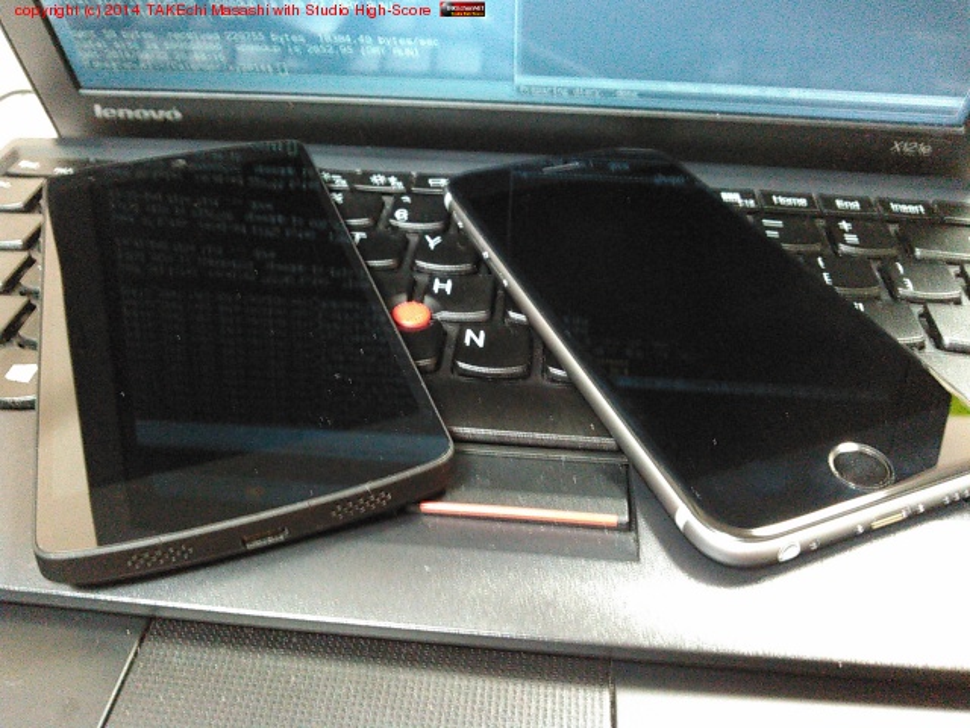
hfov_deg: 60.0
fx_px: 841
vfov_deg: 46.8
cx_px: 485
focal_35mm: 30
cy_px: 364
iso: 1600
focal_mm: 4
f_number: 2.4
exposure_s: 1/7.25
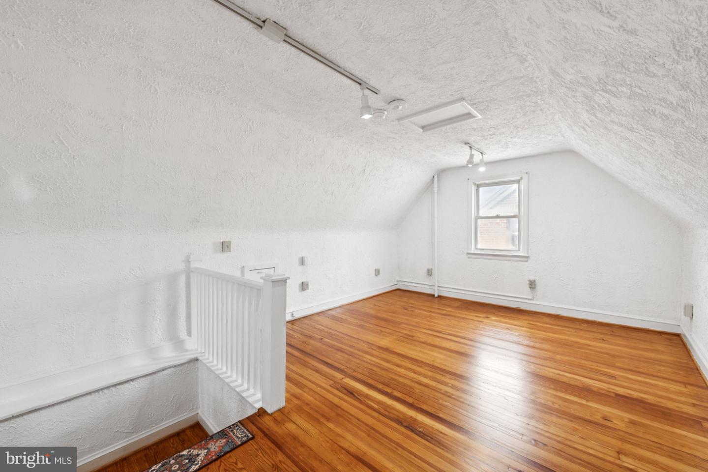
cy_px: 236
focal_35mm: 14
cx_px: 354
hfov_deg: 104.3
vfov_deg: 81.2
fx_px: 275
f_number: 9
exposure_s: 1/13
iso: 250
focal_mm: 14
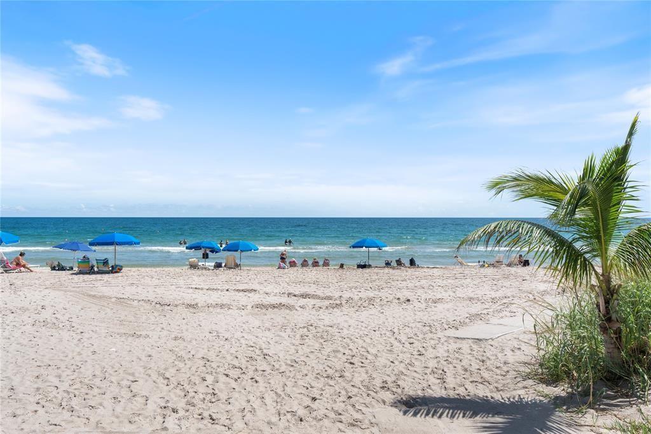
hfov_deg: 71.5
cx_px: 326
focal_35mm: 25
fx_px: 452
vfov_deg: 51.3
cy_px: 217
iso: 200
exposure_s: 1/320
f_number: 9
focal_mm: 25
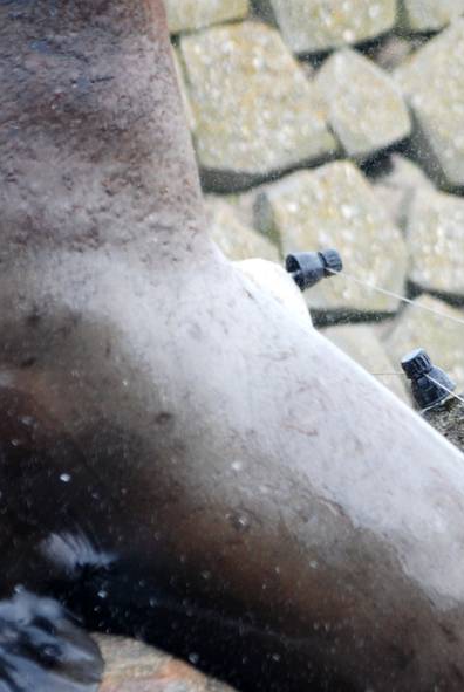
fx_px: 15245
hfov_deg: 1.7
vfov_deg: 2.6
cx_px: 251
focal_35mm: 791
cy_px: 355
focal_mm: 195
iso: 280
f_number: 5
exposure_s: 1/500
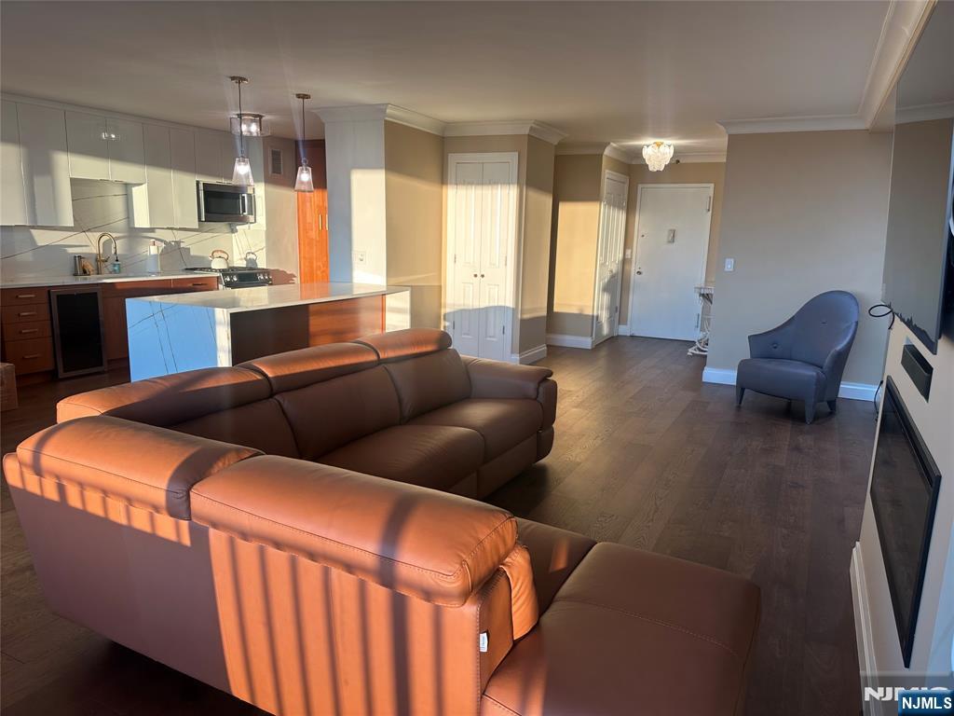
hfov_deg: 71.6
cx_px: 477
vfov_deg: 56.8
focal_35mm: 24
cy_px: 358
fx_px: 661
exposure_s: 1/120
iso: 64
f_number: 1.78
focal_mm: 6.86
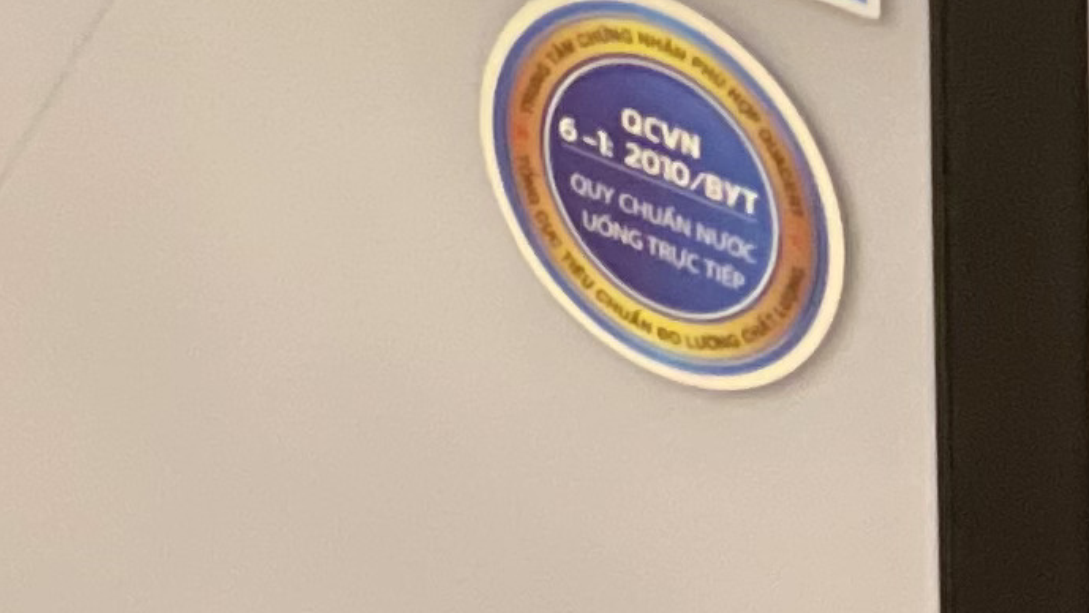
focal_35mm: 408
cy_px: -1624
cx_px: 529
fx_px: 11785
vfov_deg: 2.9
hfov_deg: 5.3
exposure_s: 1/33
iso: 160
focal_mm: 7.5
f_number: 2.2
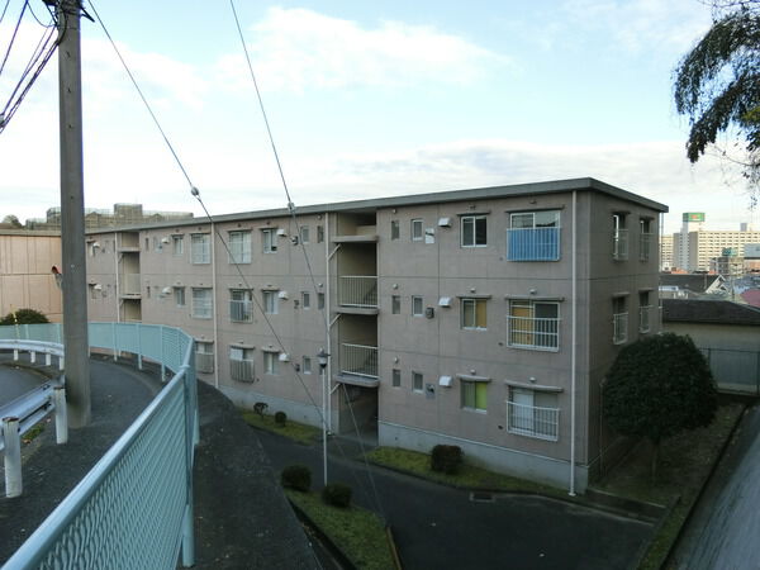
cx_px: 380
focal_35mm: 25
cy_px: 285
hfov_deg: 69.4
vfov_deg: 54.9
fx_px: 549
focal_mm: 4.5
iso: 80
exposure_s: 1/250
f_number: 3.5
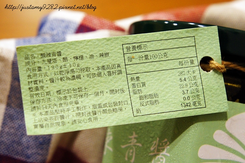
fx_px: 561
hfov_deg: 24.6
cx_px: 122
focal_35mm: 82
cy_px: 82
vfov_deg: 16.5
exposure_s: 1/20
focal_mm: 55
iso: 1600
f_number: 7.1
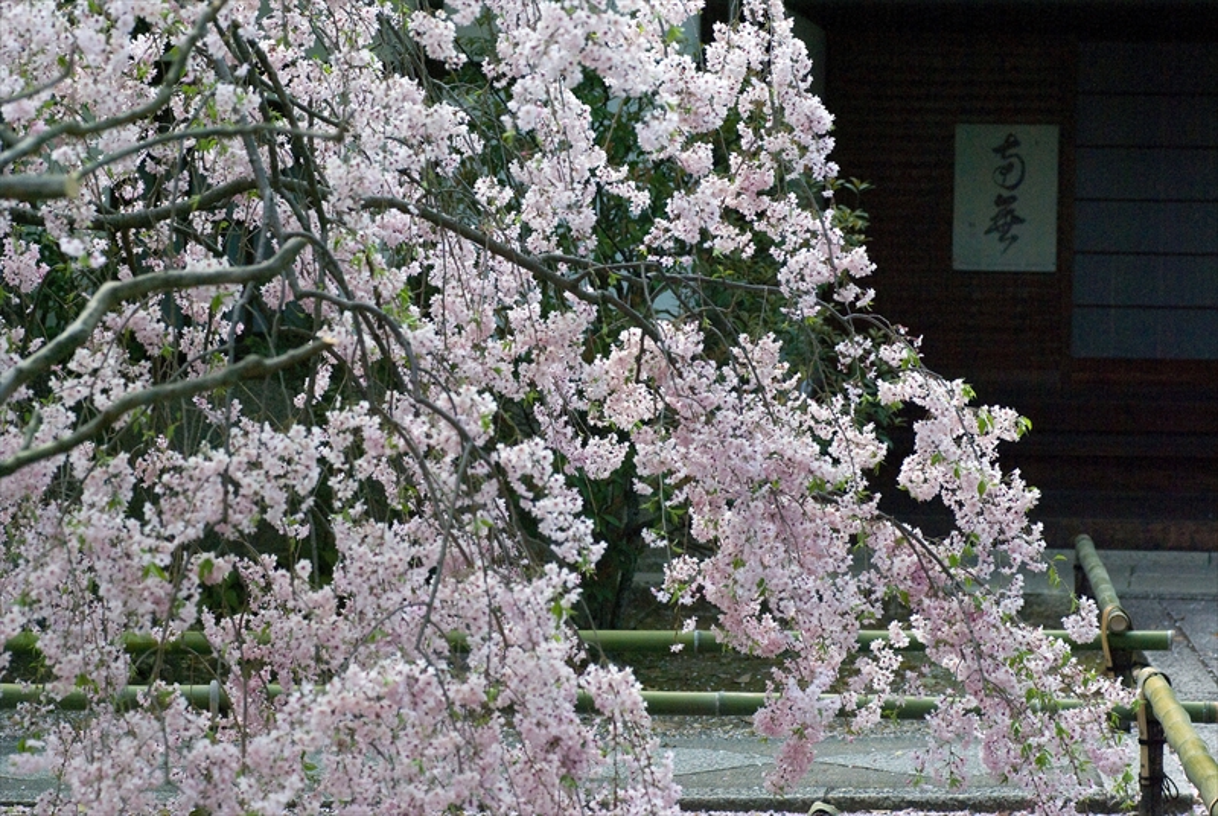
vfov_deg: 10.2
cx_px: 609
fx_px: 4574
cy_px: 408
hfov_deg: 15.2
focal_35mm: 135
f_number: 6.7
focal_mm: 90
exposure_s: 1/3000
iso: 1600
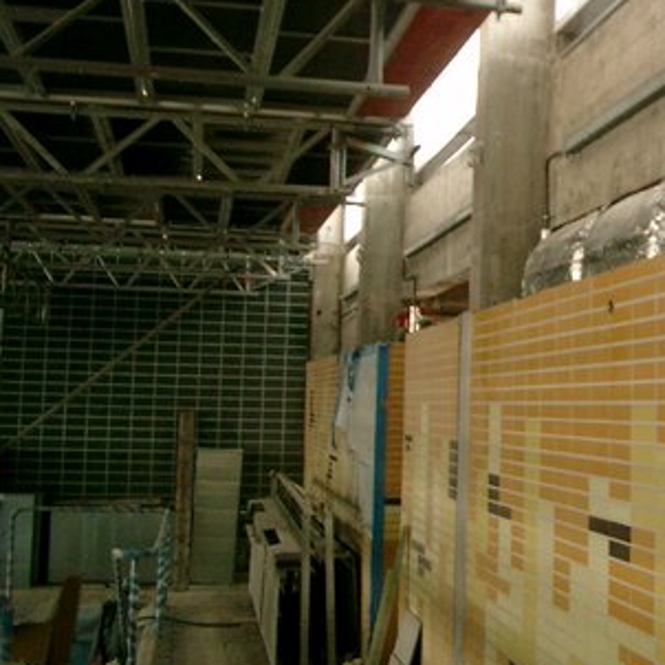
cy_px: 205
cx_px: 643
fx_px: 1413
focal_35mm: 65
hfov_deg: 25.4
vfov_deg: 26.3
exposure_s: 1/15
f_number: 2.6
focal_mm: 7.6
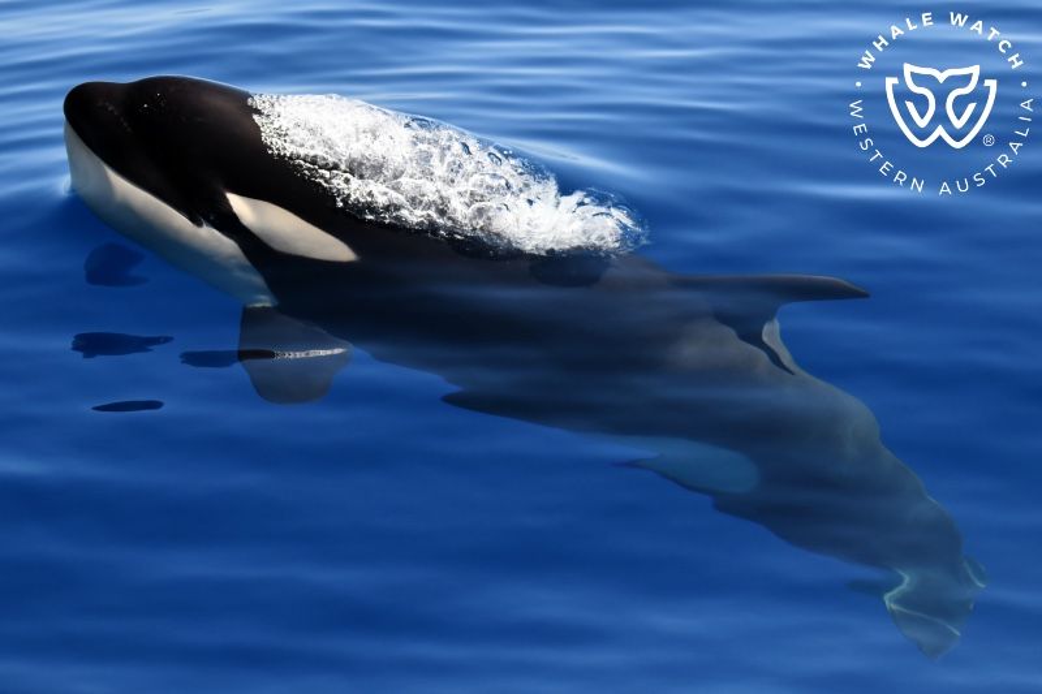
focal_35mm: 225
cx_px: 521
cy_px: 347
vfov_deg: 6.1
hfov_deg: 9.2
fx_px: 6511
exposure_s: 1/1600
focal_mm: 150
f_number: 6.3
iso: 400
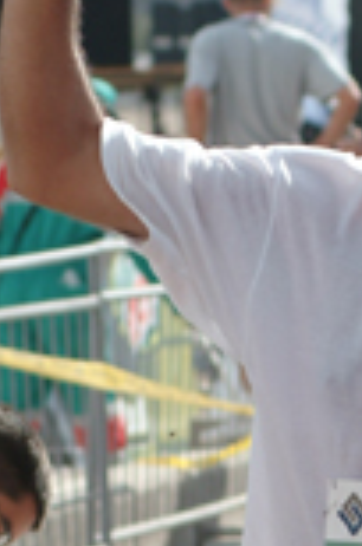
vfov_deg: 4.5
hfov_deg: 3.0
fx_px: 7014
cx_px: 387
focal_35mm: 463
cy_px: 596
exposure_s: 1/750
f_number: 5.6
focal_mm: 79
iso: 200
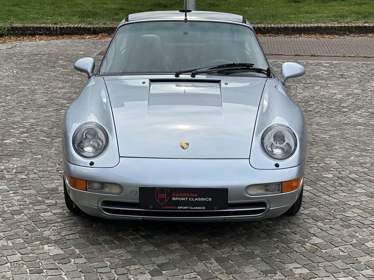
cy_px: 140
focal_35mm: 77
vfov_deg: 19.1
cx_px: 187
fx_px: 832
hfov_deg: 25.3
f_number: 2.8
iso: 32
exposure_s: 1/673
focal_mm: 9
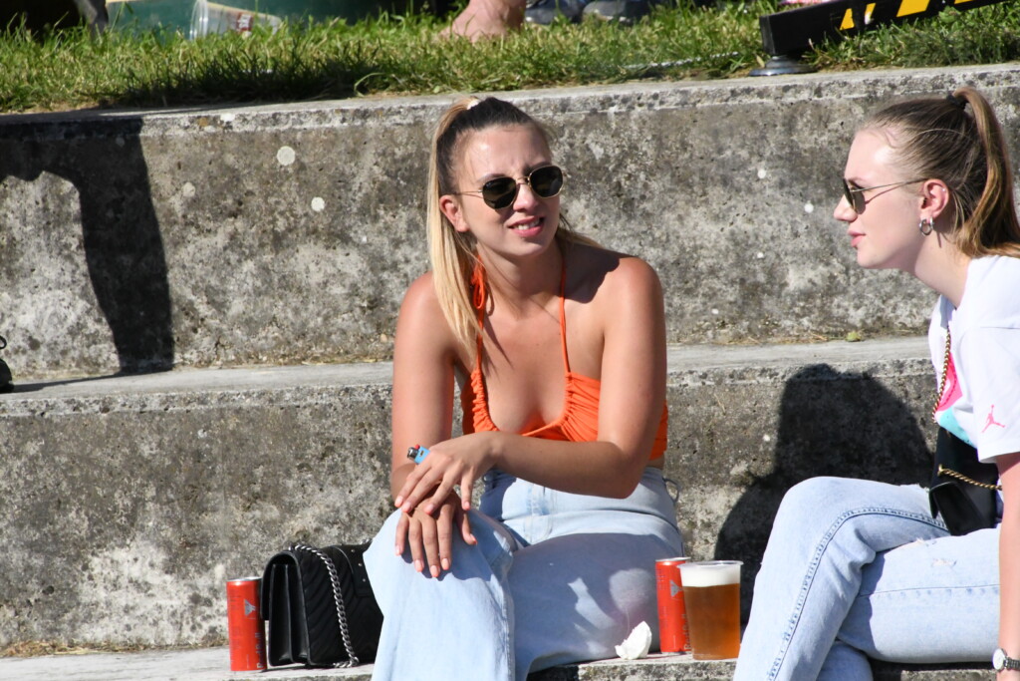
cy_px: 340
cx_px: 510
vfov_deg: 2.3
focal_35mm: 600
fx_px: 17001
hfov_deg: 3.4
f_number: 14
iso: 6400
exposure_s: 1/8000
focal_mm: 400
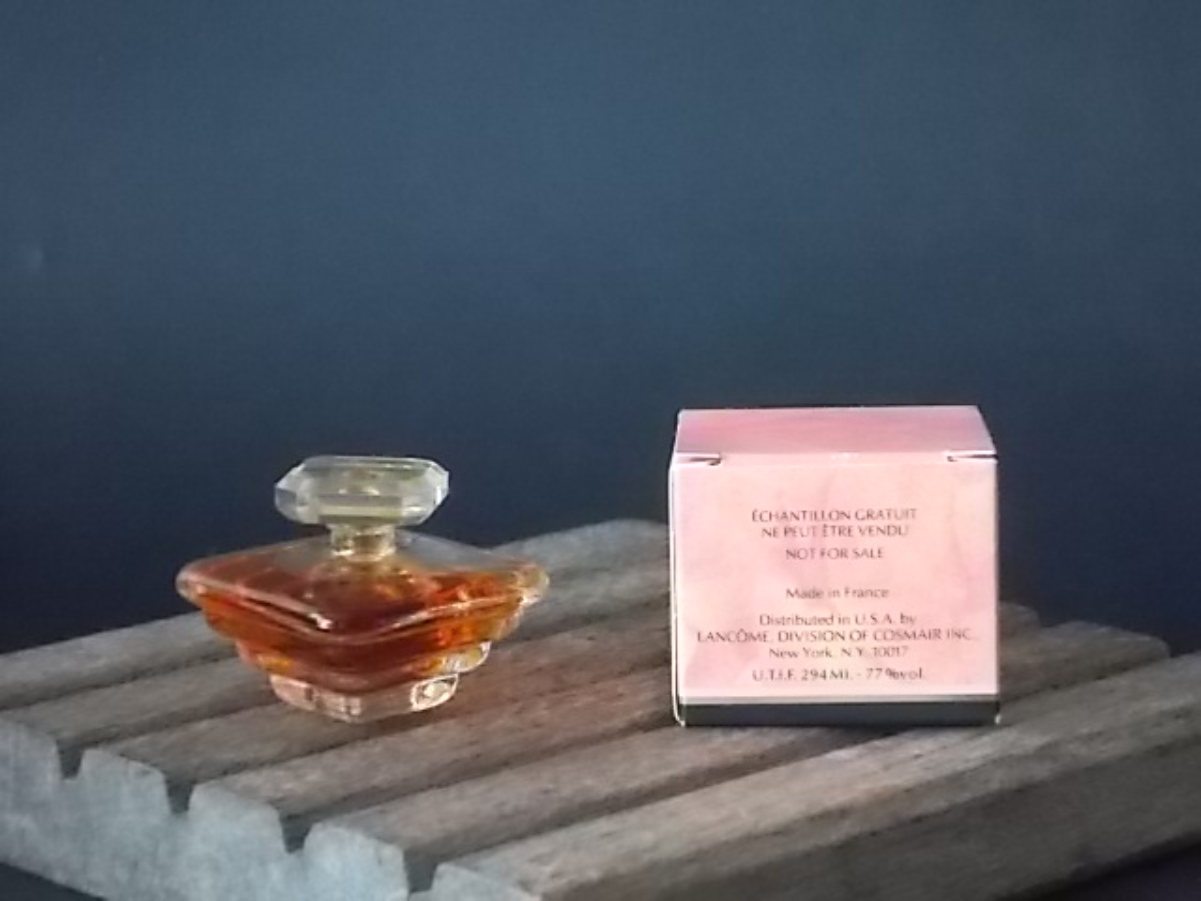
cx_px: 600
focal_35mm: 113
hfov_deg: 17.4
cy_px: 450
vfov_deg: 13.1
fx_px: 3921
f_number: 6
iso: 800
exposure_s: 1/40
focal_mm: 20.1
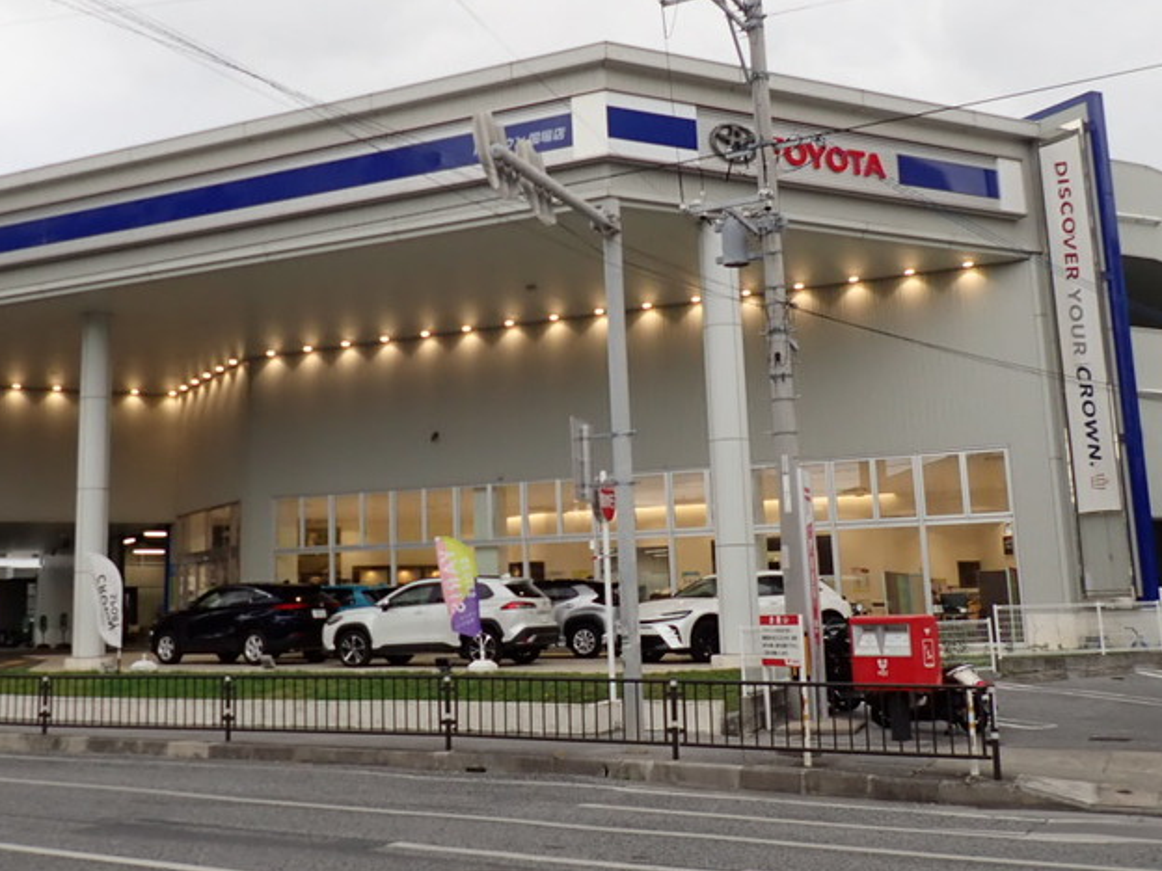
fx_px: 1376
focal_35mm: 41
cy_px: 339
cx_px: 447
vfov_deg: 35.0
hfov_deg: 45.4
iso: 100
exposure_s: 1/160
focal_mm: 4.5
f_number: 2.8
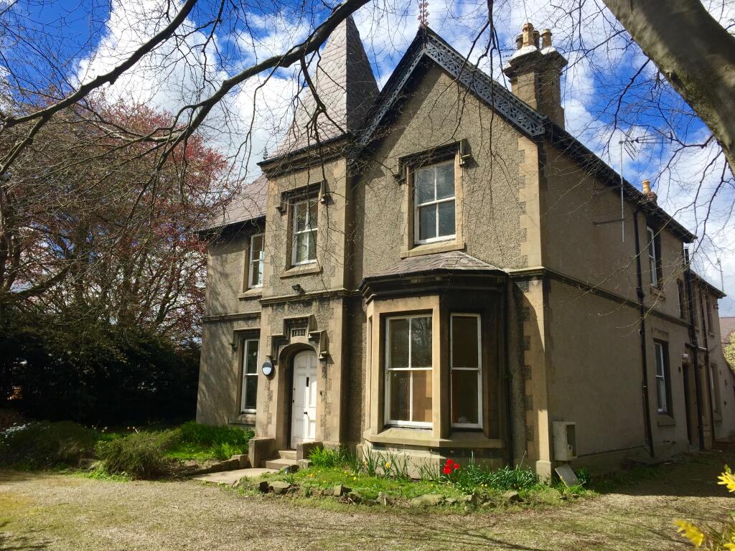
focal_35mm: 29
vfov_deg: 48.2
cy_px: 276
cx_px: 368
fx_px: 616
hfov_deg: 61.7
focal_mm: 4.15
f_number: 2.2
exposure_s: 1/1647
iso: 32
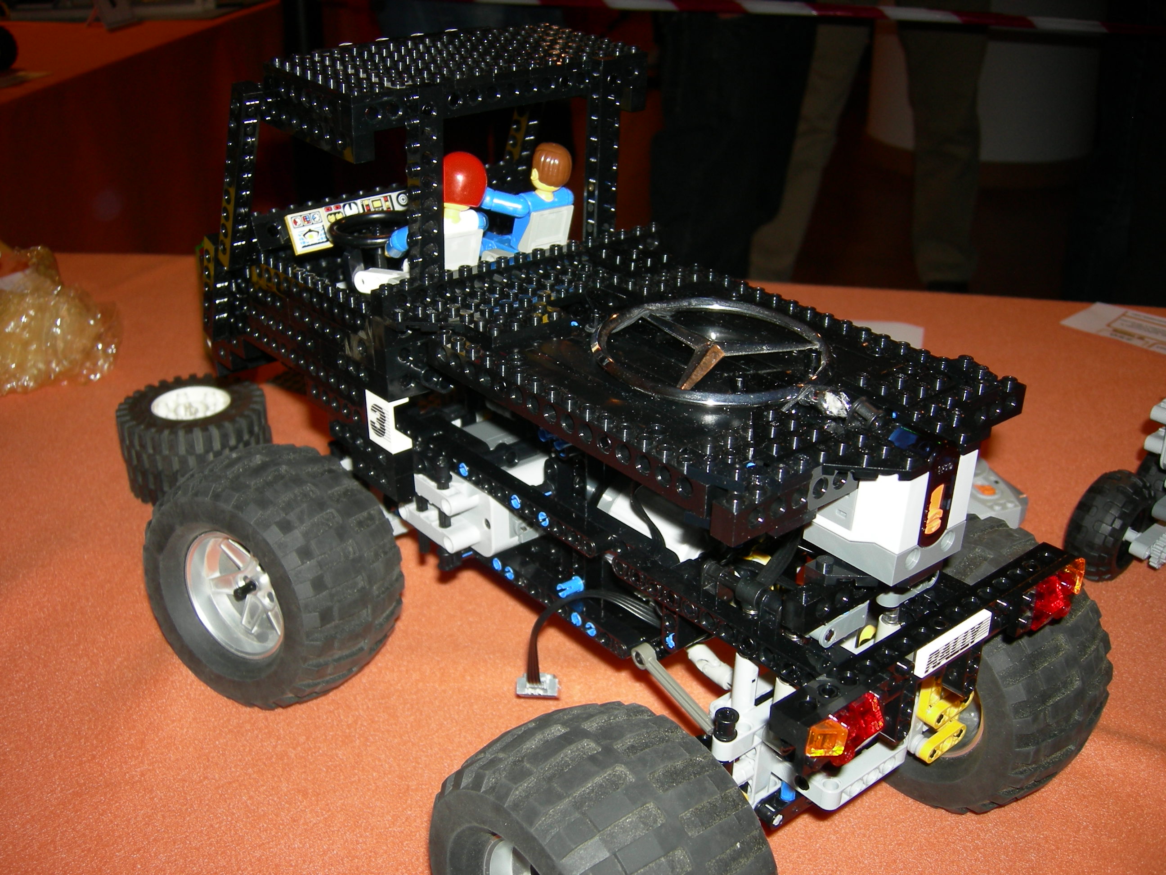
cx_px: 583
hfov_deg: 51.4
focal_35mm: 36
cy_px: 438
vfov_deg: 39.7
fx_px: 1213
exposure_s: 1/60.1
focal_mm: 7.5
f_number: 2.7
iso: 64
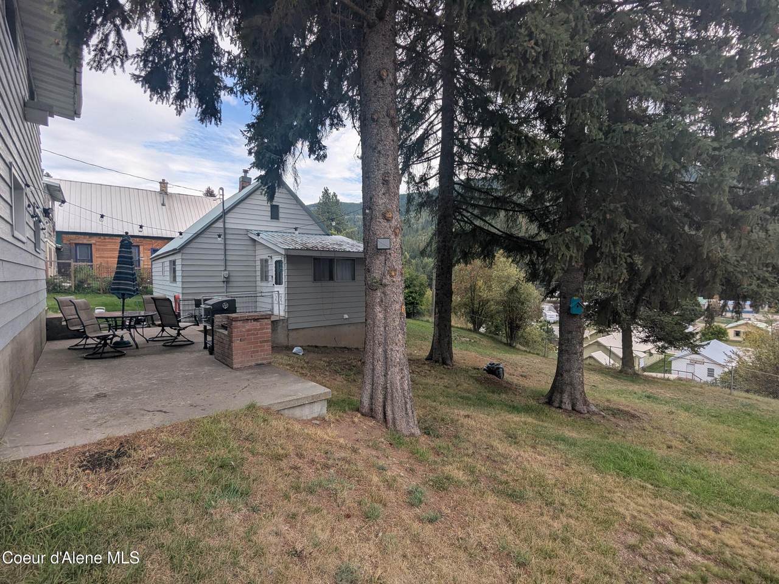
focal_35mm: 16
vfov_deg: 78.1
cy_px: 292
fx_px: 360
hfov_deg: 94.5
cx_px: 390
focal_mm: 2.35
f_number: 2.2
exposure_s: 1/1134
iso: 53
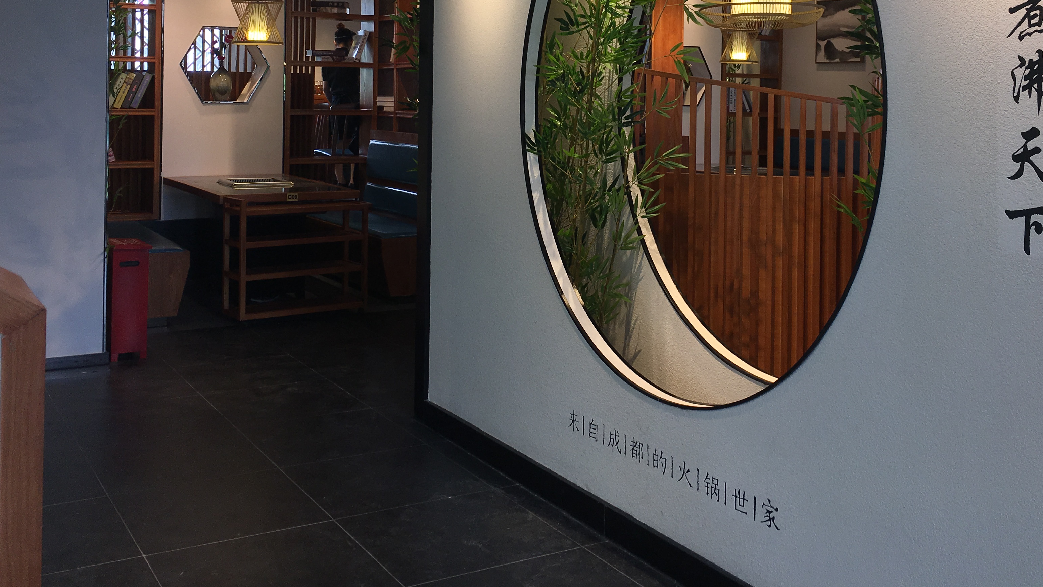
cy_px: 98
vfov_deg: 28.3
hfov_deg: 49.3
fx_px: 1134
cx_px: 572
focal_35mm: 41
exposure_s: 1/50
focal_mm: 4.15
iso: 25
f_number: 2.2
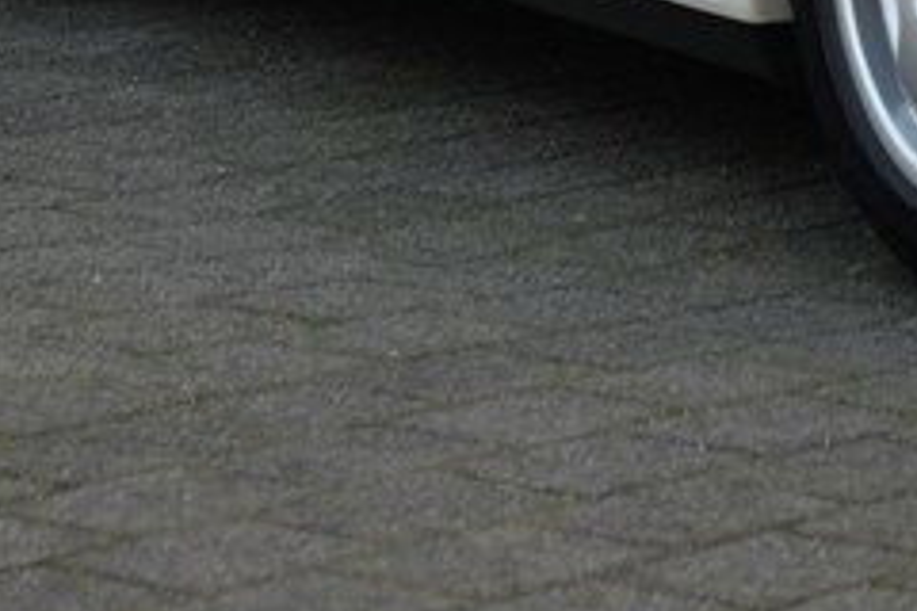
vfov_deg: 5.1
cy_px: -579
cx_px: 1131
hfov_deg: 7.6
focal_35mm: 267
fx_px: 6801
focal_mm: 42.5
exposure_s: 1/85
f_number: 4
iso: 200
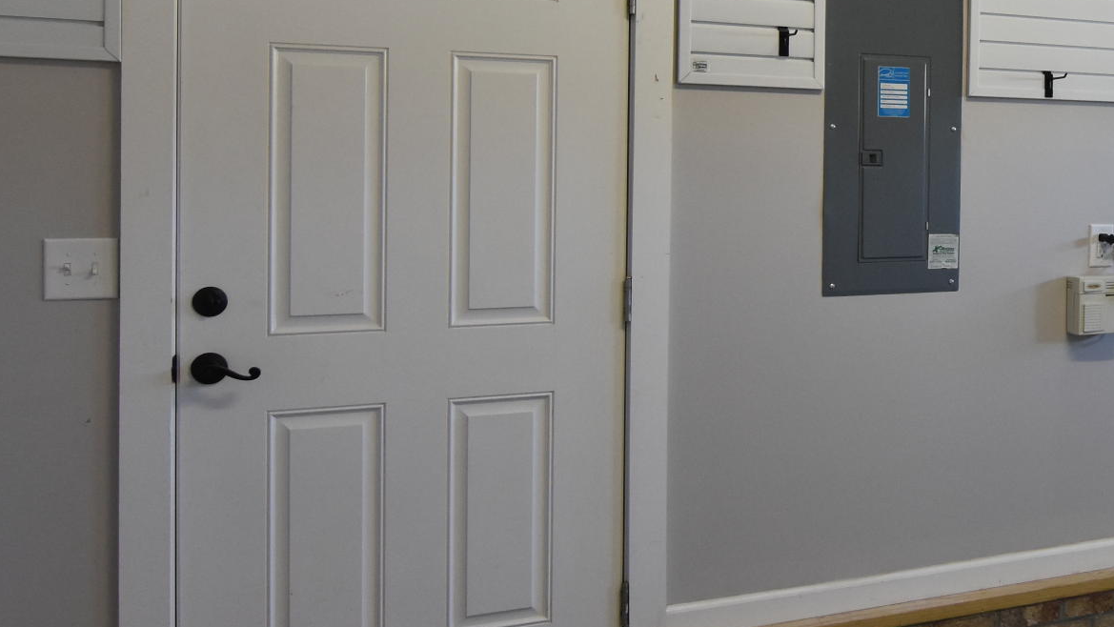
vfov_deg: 26.7
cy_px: 176
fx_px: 1310
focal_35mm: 44
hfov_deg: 40.3
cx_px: 1120
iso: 800
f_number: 4.5
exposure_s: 1/80
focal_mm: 11
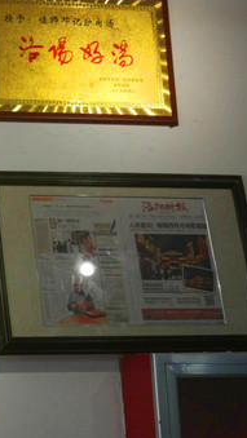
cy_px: 233
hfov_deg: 14.9
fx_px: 837
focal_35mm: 72
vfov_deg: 29.3
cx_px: -180
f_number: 2
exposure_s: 1/100
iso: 181
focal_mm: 4.26
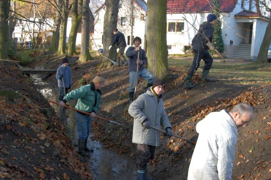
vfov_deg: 28.0
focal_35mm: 48
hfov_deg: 41.2
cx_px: 136
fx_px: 361
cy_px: 90
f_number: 7.1
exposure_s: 1/180
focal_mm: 32
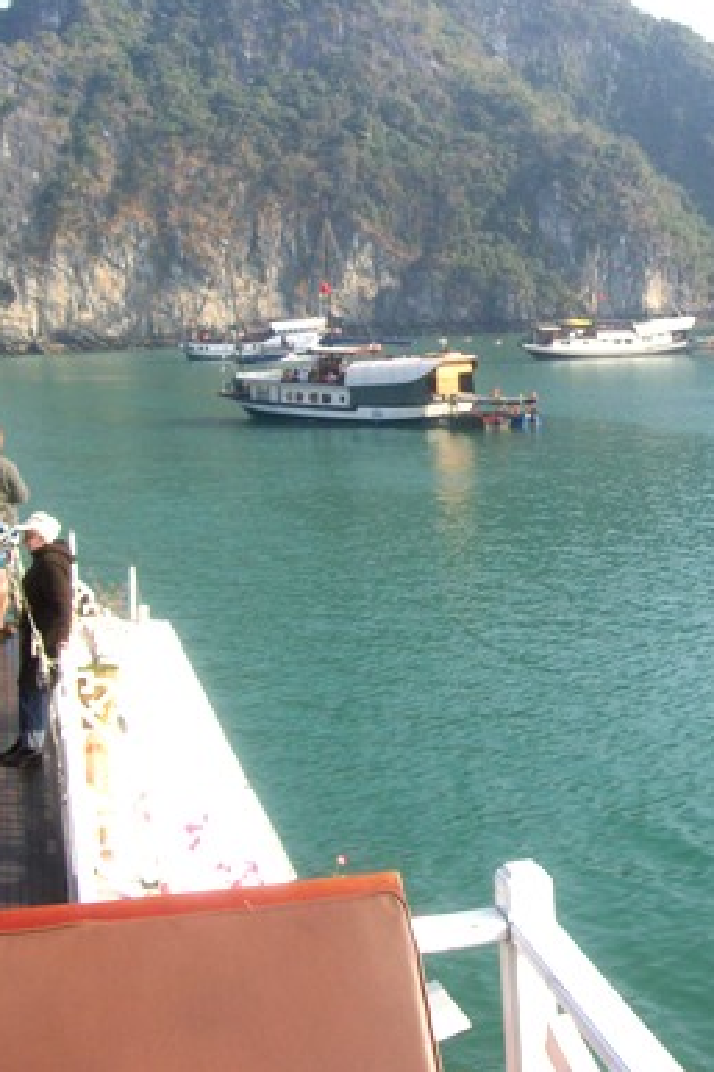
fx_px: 1518
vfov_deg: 38.9
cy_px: 536
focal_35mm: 51
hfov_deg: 26.3
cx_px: 482
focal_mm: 6
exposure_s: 1/500
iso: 64
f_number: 2.7
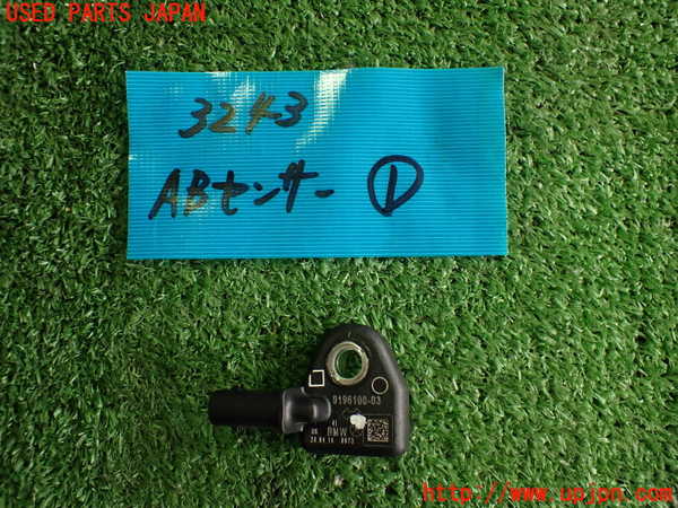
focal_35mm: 30
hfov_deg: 60.0
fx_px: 588
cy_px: 254
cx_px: 339
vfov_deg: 46.8
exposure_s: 1/125
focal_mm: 5.4
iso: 400
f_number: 2.3
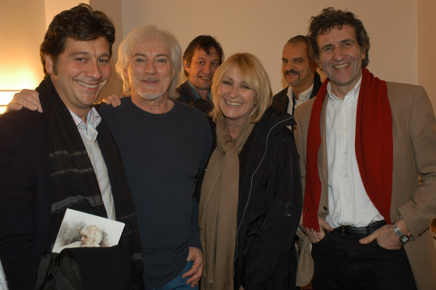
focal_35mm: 42
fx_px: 508
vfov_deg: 31.9
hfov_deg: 46.4
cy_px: 145
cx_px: 218
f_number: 5.6
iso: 400
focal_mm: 28
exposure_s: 1/60
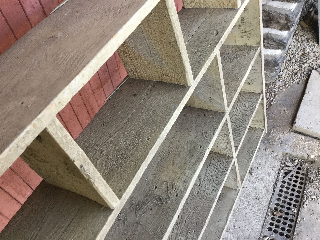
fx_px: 287
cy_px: 120
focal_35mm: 31
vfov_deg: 45.4
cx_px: 160
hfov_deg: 58.4
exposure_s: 1/33
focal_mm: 3.3
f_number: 2.4
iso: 32
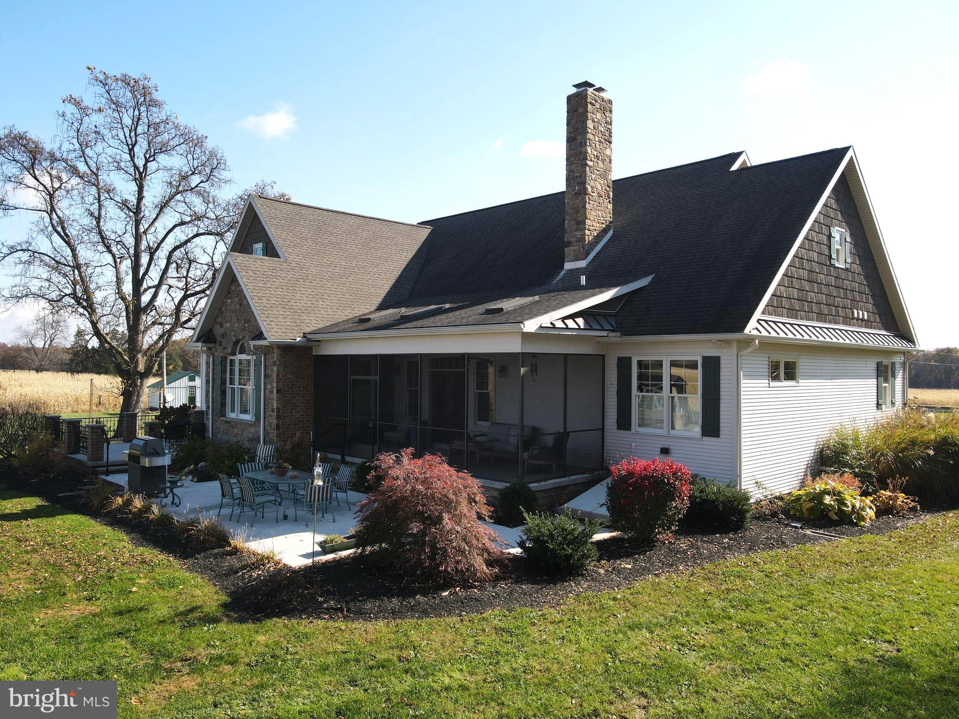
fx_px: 665
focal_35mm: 24
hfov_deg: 71.6
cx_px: 480
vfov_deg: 56.8
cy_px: 360
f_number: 2.8
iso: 100
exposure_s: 1/400
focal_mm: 4.5
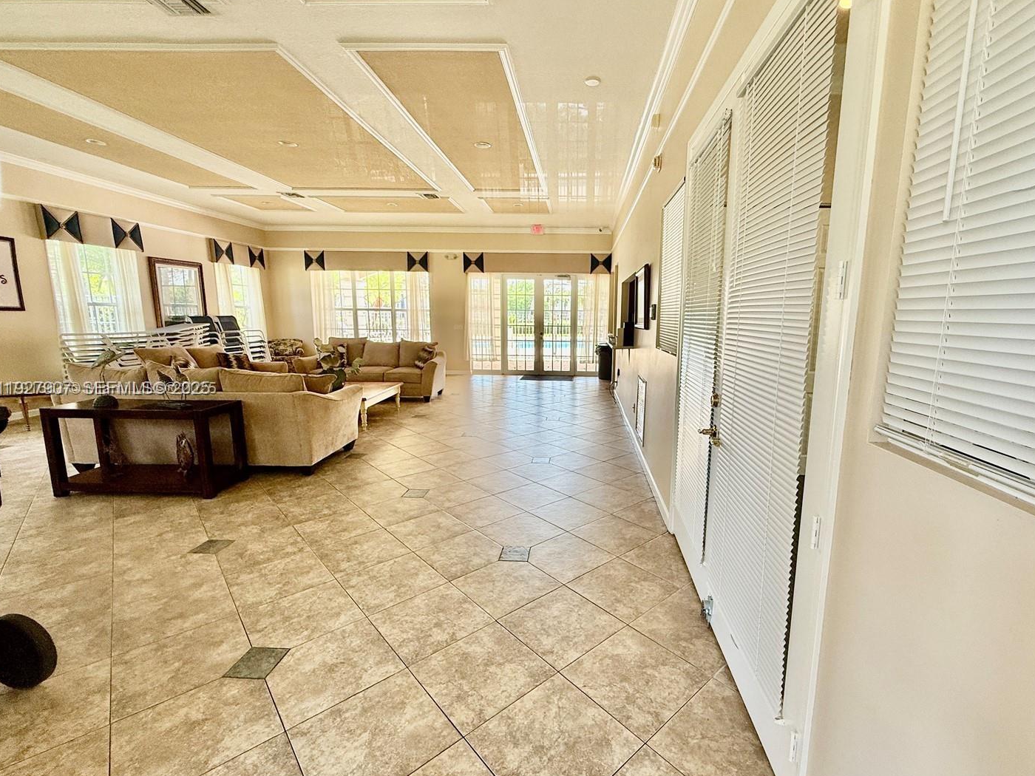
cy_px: 389
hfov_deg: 94.2
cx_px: 571
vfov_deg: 78.1
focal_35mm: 16
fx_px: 478
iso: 64
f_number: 2.2
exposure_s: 1/112
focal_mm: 2.22
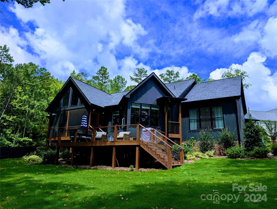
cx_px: 138
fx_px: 192
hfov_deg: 71.5
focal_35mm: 24
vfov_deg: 56.9
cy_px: 104
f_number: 1.68
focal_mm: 6.9
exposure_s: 1/1418
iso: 20
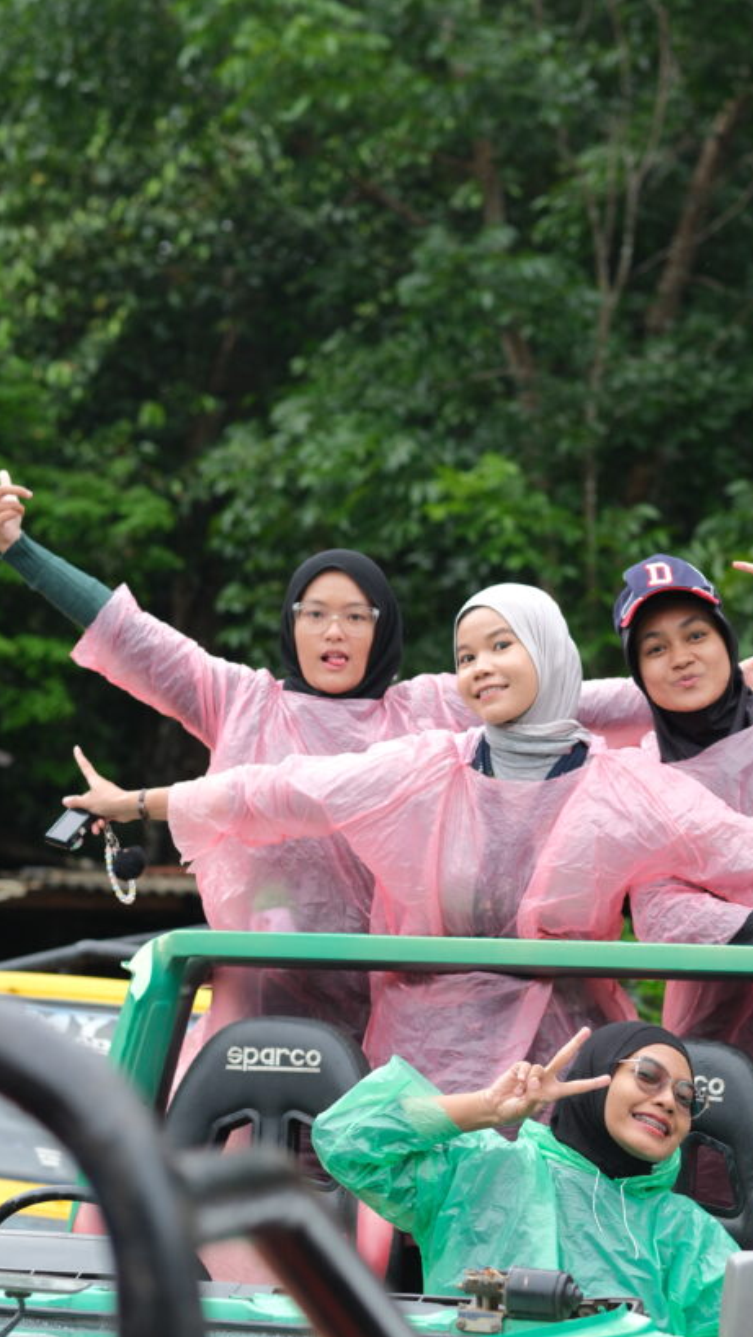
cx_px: 499
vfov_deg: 19.4
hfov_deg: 11.0
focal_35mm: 110
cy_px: 769
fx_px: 3903
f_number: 2.8
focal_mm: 56
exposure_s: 1/640
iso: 320
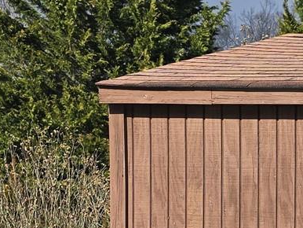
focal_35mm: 122
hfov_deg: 14.1
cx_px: 560
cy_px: 352
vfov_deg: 11.6
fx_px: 1069
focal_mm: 6.3
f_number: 1.7
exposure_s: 1/686
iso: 12
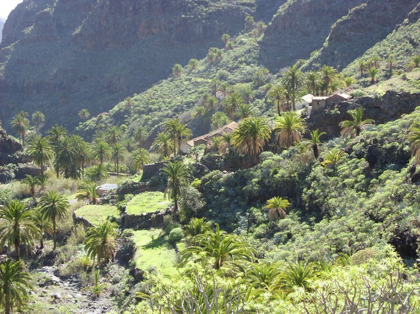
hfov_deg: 23.6
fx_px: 1007
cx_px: 210
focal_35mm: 83
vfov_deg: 17.8
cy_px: 157
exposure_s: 1/209
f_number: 3.3
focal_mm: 13.8
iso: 50
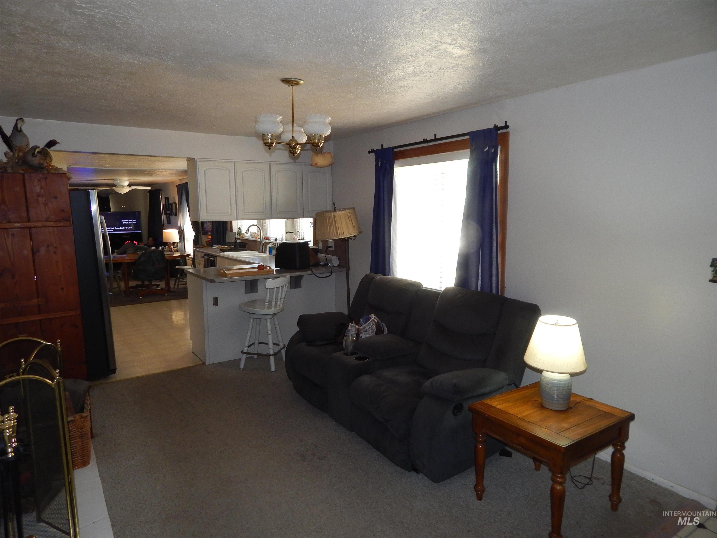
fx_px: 476
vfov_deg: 58.9
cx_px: 358
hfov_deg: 73.9
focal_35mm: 23
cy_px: 269
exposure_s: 1/30
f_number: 3
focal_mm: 4
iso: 200
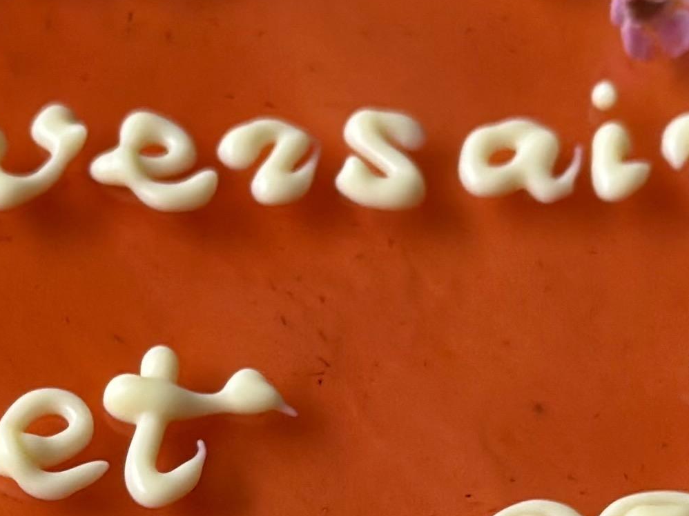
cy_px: 604
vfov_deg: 7.6
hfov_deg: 10.1
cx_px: 37
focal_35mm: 194
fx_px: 3860
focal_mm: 6.86
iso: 100
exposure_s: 1/135
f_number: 1.78
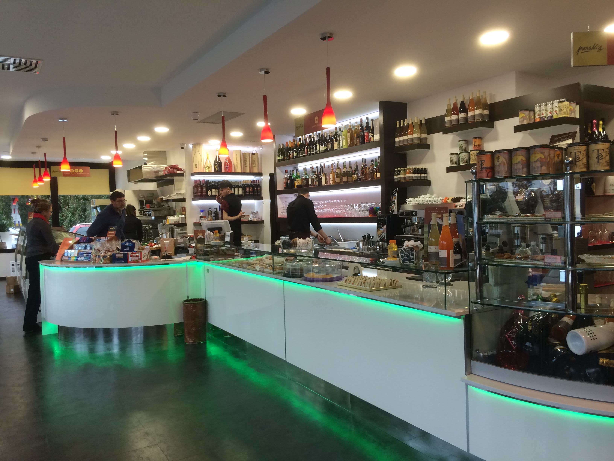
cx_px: 307
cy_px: 230
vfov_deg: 48.2
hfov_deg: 61.7
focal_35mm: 29
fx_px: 514
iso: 40
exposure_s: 1/33
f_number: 2.2
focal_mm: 4.15
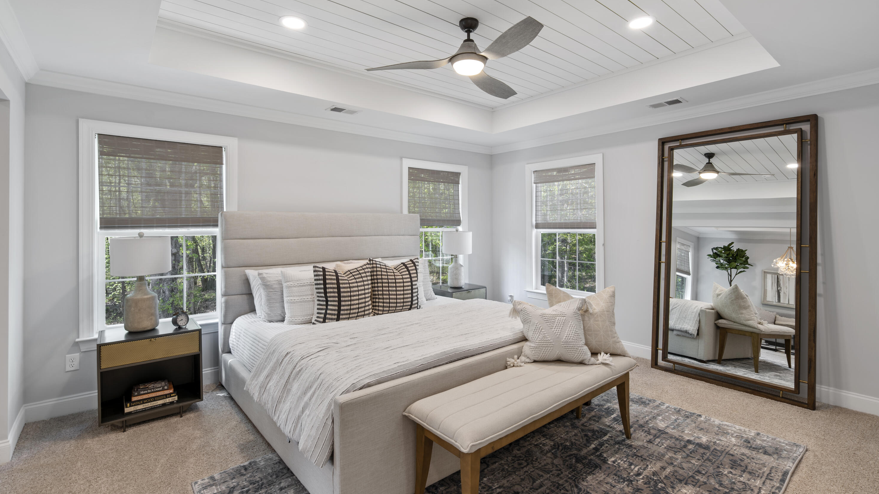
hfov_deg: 95.9
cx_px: 442
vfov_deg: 63.8
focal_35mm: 17
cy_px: 226
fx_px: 396
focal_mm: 16
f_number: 7.1
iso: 100
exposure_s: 1/1.67
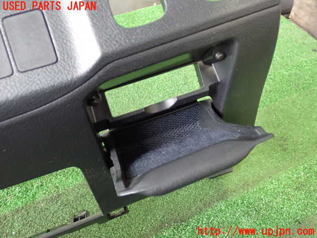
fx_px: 330
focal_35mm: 36
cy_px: 119
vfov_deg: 39.7
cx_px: 158
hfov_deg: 51.4
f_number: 2.5
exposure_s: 1/20
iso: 800
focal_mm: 6.37
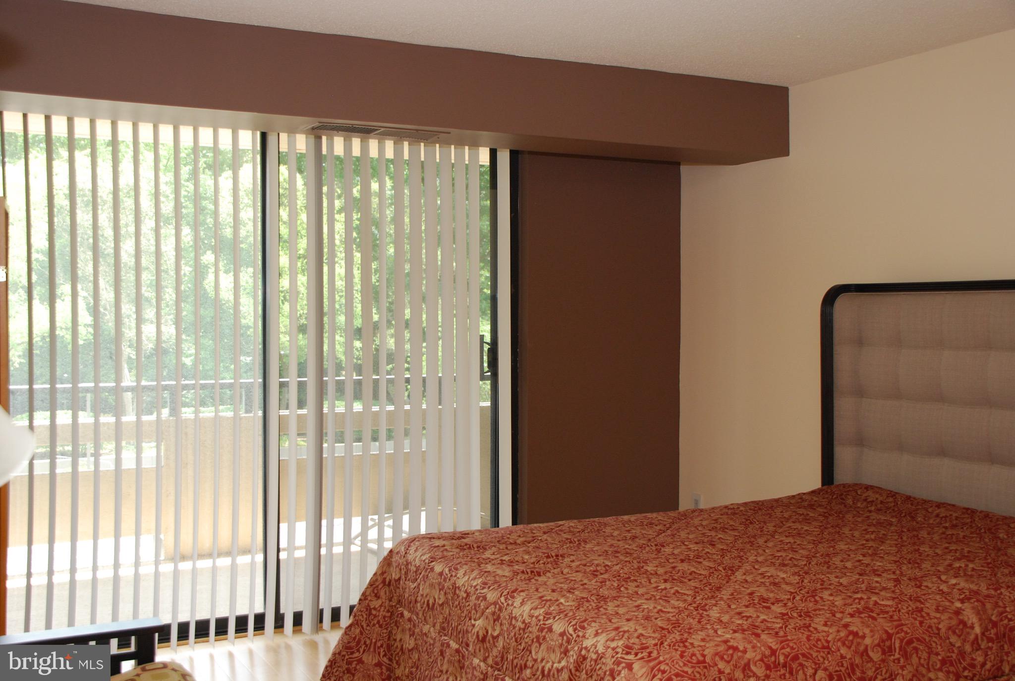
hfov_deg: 47.8
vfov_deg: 33.1
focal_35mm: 40
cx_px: 508
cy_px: 340
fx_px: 1144
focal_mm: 27
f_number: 3.8
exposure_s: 1/125
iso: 400
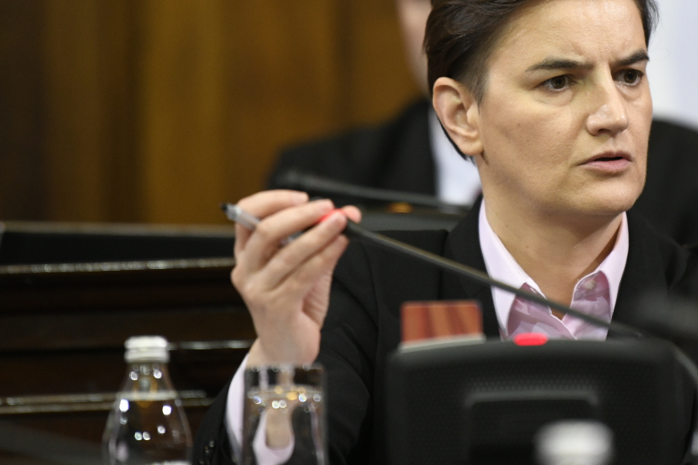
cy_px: 82
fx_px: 7230
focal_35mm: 373
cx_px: 537
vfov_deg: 3.7
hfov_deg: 5.5
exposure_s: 1/250
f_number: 2.8
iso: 1600
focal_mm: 200
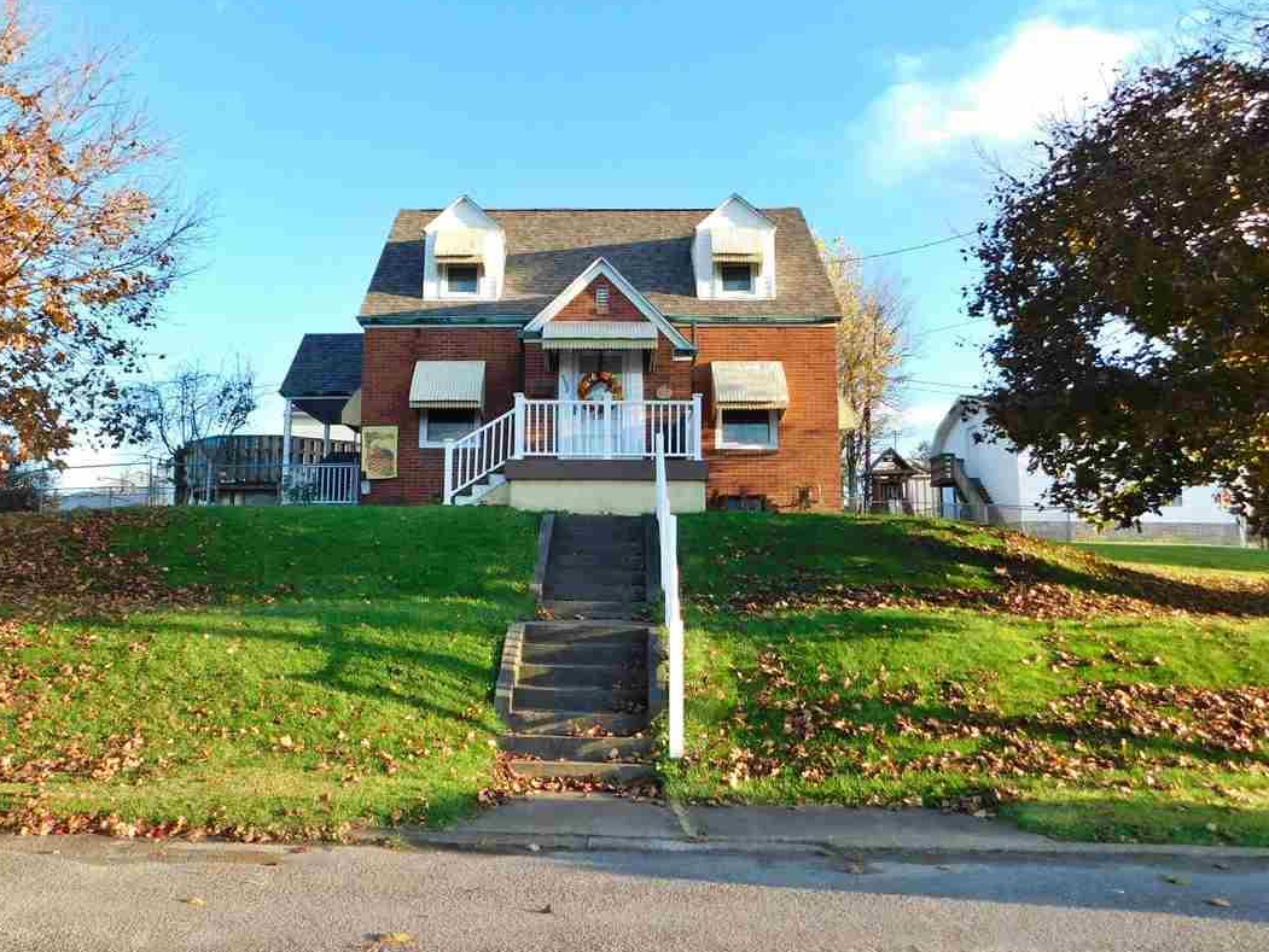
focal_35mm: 28
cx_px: 554
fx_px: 1027
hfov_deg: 63.2
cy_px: 449
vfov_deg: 49.7
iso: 125
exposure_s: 1/320
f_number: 3
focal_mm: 4
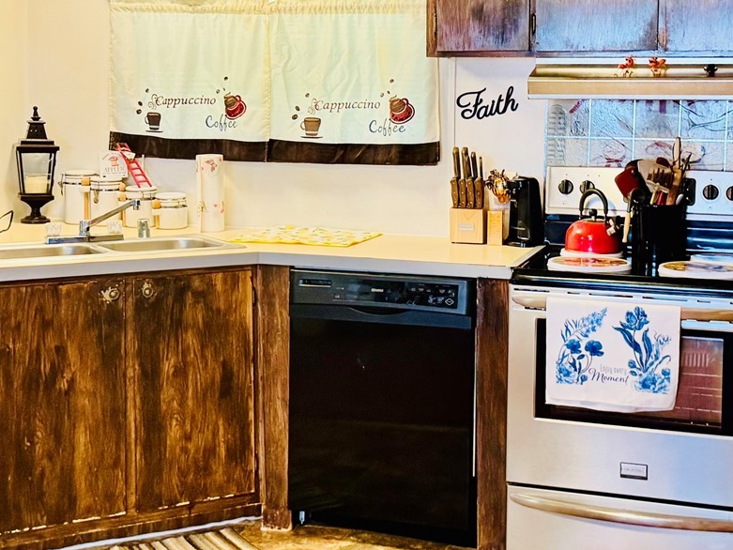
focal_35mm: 59
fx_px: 1250
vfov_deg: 24.7
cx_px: 417
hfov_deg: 32.6
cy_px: 201
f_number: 1.78
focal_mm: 6.76
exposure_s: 1/60
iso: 320
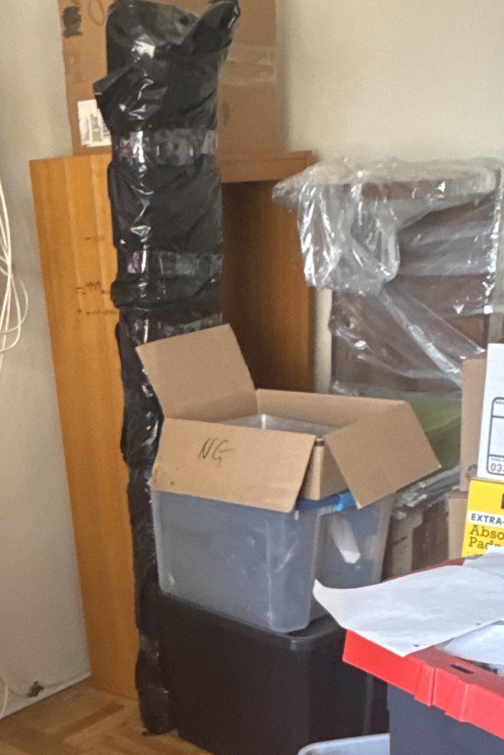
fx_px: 987
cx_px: 199
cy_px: 802
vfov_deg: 36.4
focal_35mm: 47
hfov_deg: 28.6
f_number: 2.2
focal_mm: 2.22
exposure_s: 1/72
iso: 320
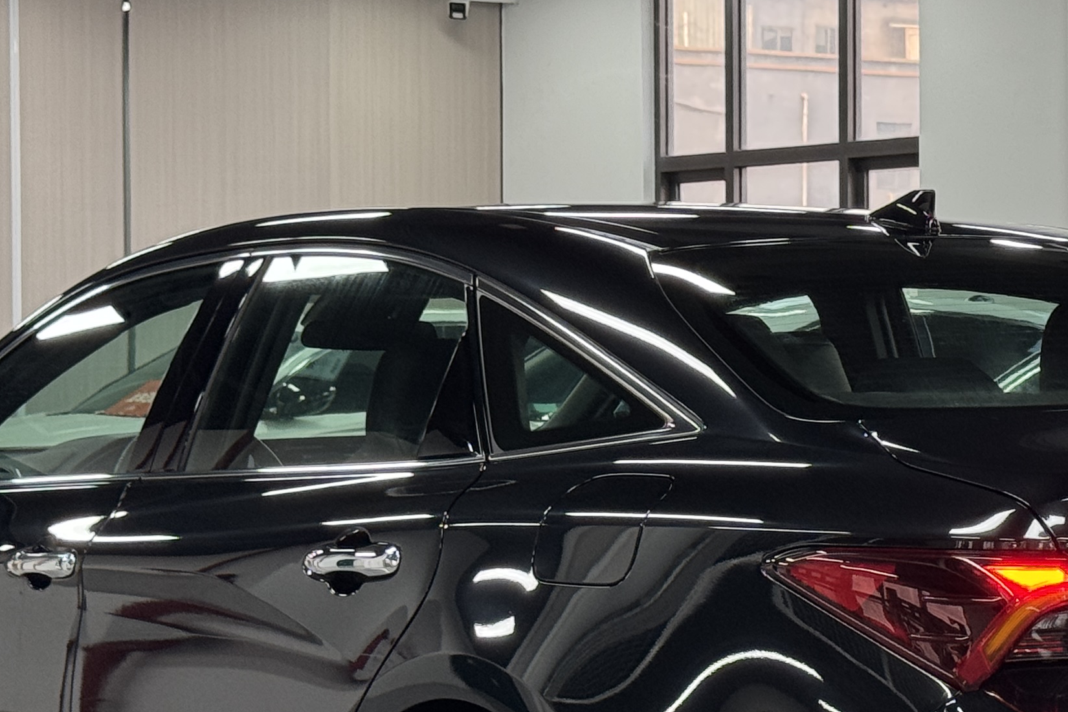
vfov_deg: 11.2
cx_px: 819
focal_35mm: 122
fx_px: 3619
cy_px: 384
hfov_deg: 16.7
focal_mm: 6.76
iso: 100
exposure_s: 1/60
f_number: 1.78
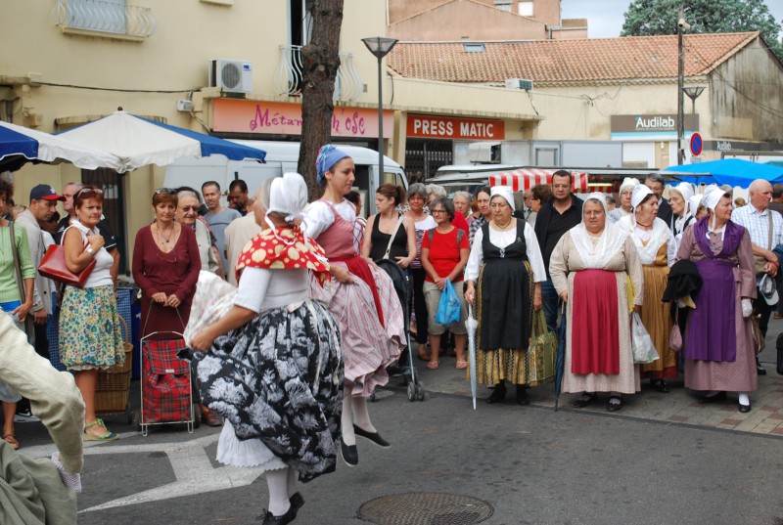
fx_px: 1144
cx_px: 392
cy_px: 262
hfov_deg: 37.8
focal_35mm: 52
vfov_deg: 25.9
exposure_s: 1/160
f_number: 6.3
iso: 100
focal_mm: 35
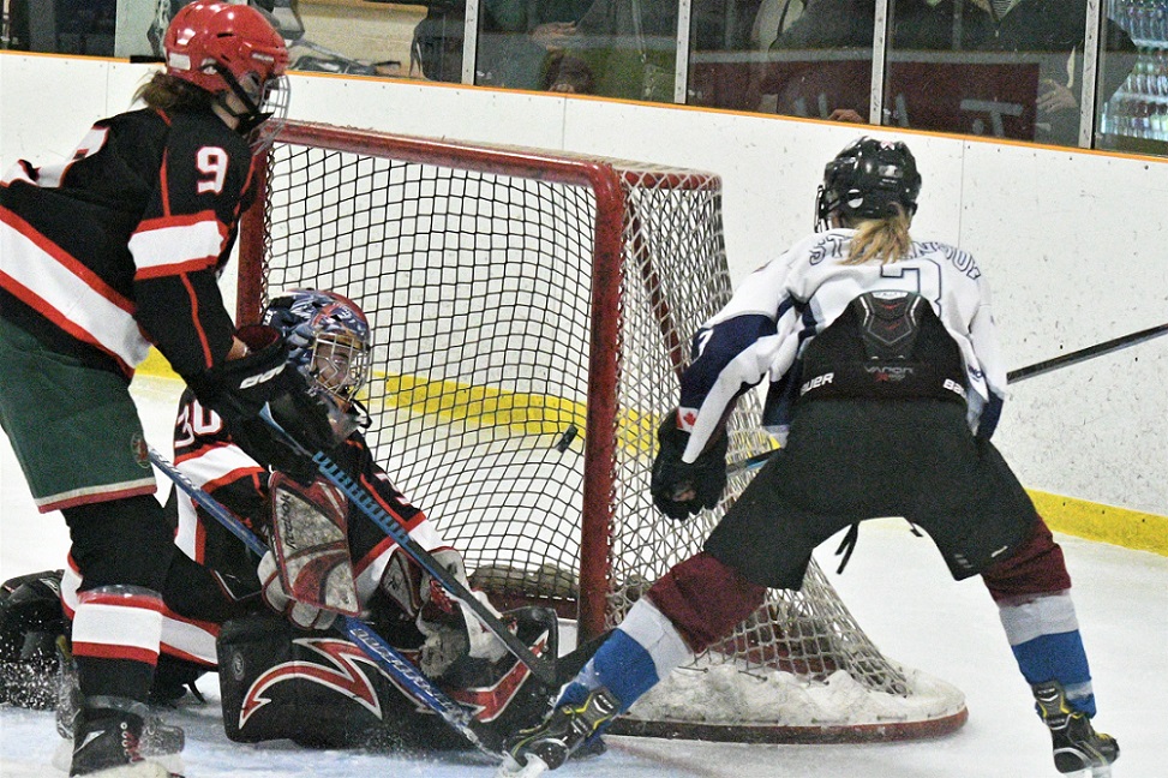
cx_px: 584
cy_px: 389
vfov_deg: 13.0
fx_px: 3405
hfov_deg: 19.5
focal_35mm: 105
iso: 18000
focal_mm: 70
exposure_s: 1/1000
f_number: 5
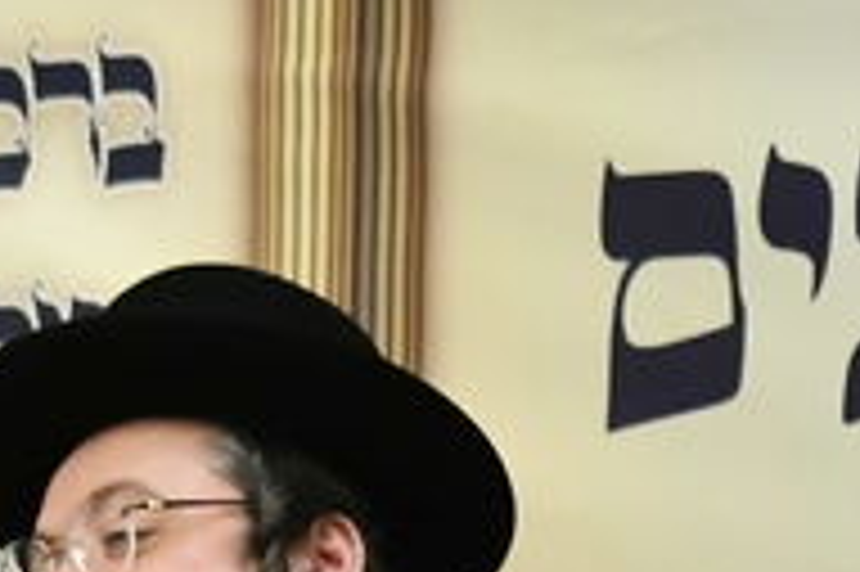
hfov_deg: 4.9
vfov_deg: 3.3
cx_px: 1905
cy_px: 606
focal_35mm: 411
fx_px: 9810
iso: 3200
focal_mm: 56
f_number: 4.5
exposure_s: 1/80
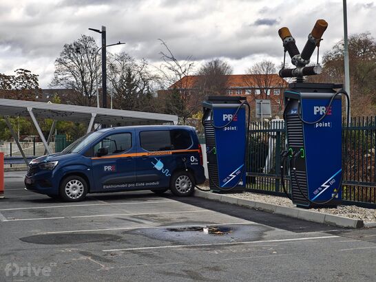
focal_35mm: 75
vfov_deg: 19.7
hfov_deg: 26.0
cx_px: 188
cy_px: 141
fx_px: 815
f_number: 1.8
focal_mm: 12.28
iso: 50
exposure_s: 1/659
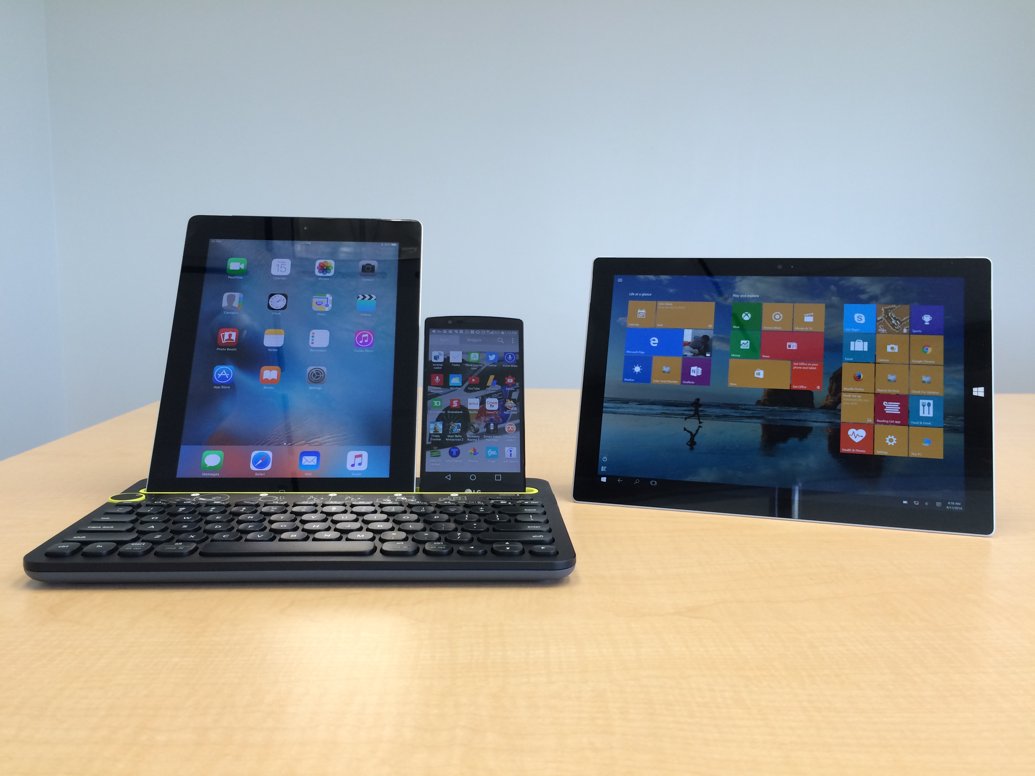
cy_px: 388
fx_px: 867
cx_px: 518
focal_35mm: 29
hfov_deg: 61.7
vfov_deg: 48.2
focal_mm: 4.15
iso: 40
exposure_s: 1/40
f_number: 2.2
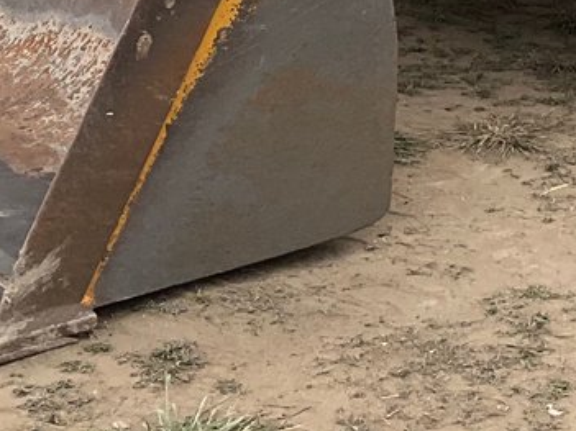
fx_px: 2079
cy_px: -425
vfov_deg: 10.8
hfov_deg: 15.0
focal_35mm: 125
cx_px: 767
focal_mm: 3
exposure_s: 1/2058
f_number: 1.8
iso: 25
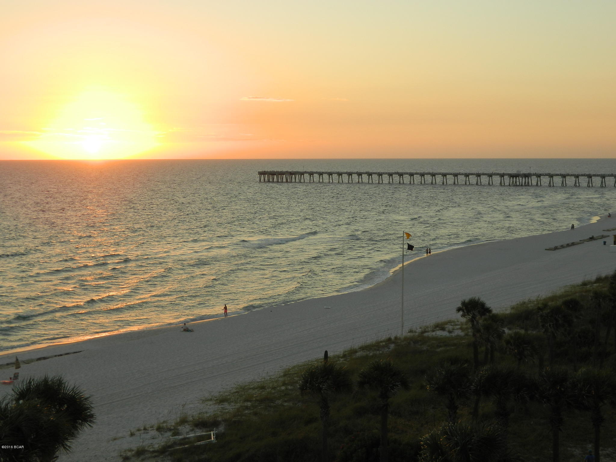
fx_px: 1014
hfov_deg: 33.8
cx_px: 308
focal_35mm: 57
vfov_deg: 25.7
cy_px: 231
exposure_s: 1/160
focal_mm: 10.2
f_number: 3.8
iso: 80
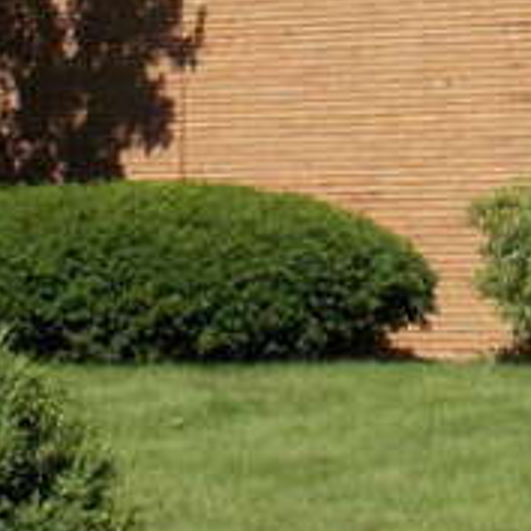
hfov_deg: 10.6
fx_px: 2846
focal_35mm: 164
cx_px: 423
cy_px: -114
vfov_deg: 10.5
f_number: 3.6
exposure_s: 1/640
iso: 80
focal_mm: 7.3
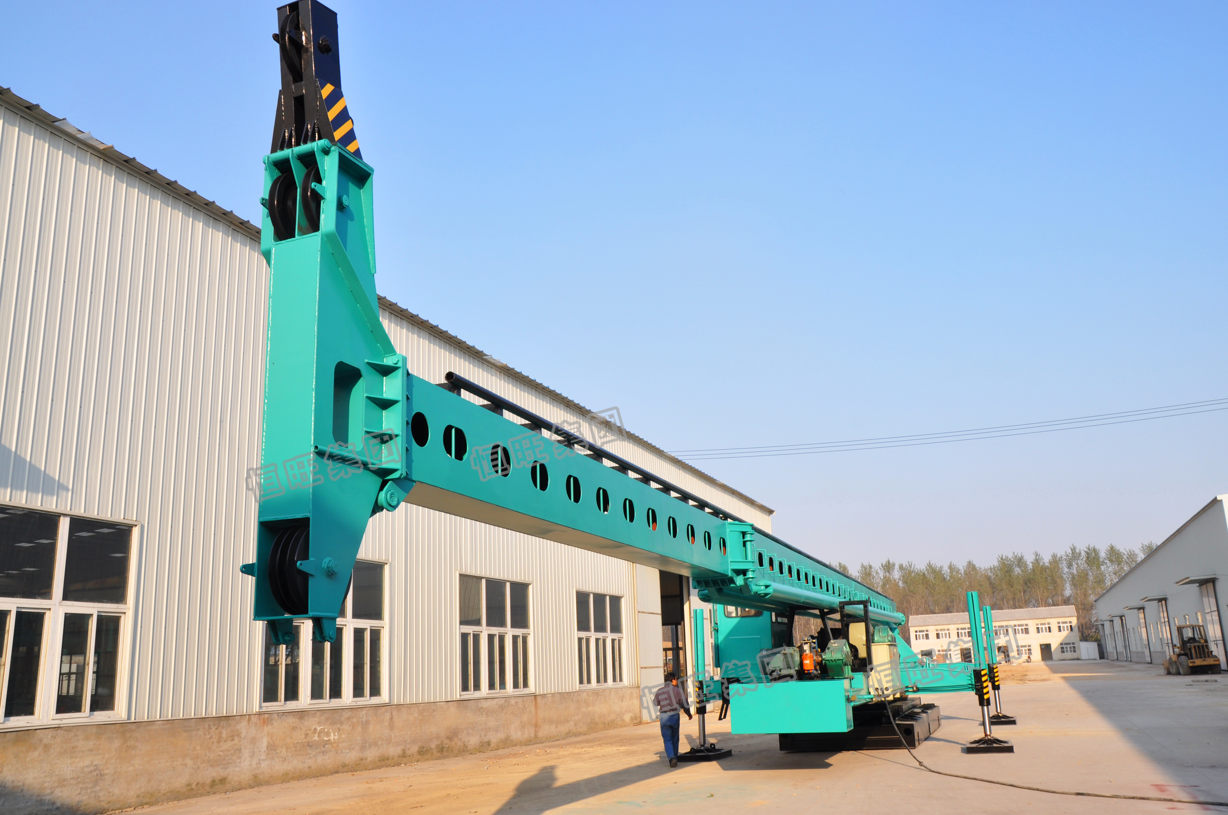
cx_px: 614
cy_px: 408
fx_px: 1073
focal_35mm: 32
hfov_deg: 59.6
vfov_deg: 41.6
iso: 200
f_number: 13
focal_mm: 21
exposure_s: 1/160
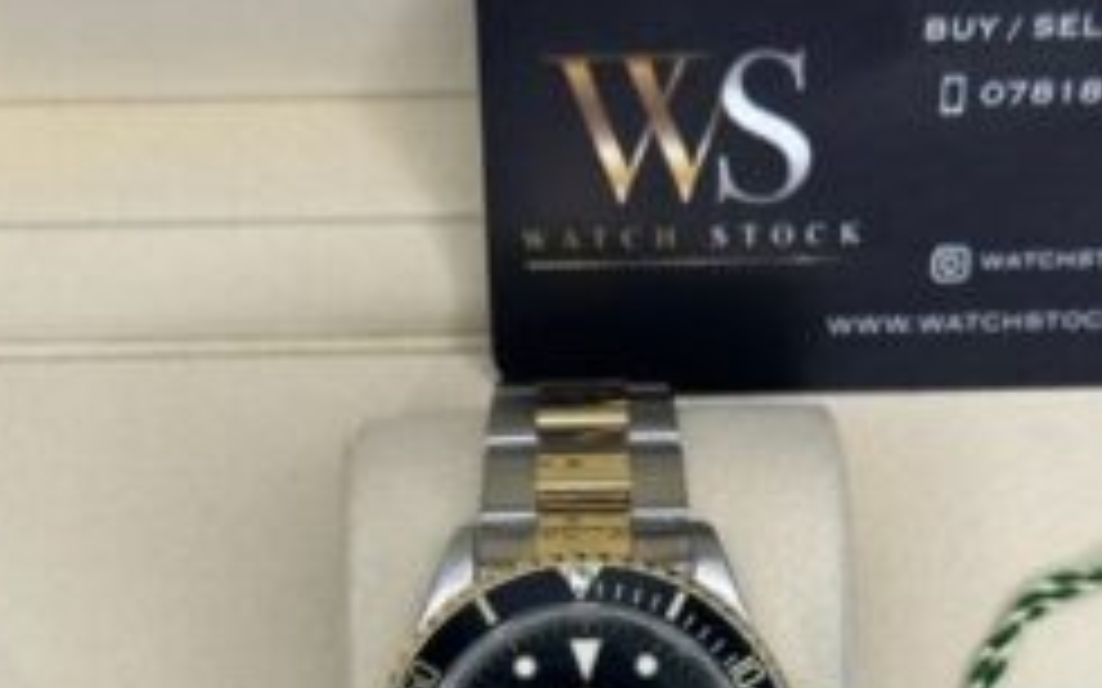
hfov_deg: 24.9
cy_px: 778
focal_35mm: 83
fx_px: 2492
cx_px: 612
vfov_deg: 15.3
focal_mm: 6.86
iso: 100
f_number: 1.78
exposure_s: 1/100
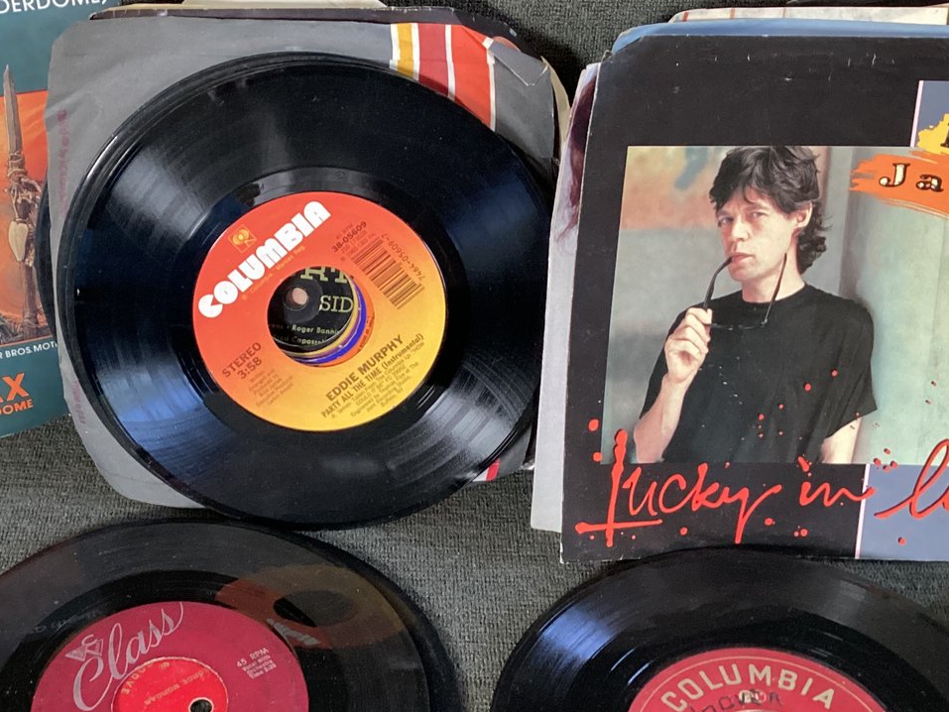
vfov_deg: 29.6
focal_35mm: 49
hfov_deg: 38.5
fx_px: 1344
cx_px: 331
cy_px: 444
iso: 250
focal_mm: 3.3
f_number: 2.4
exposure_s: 1/50
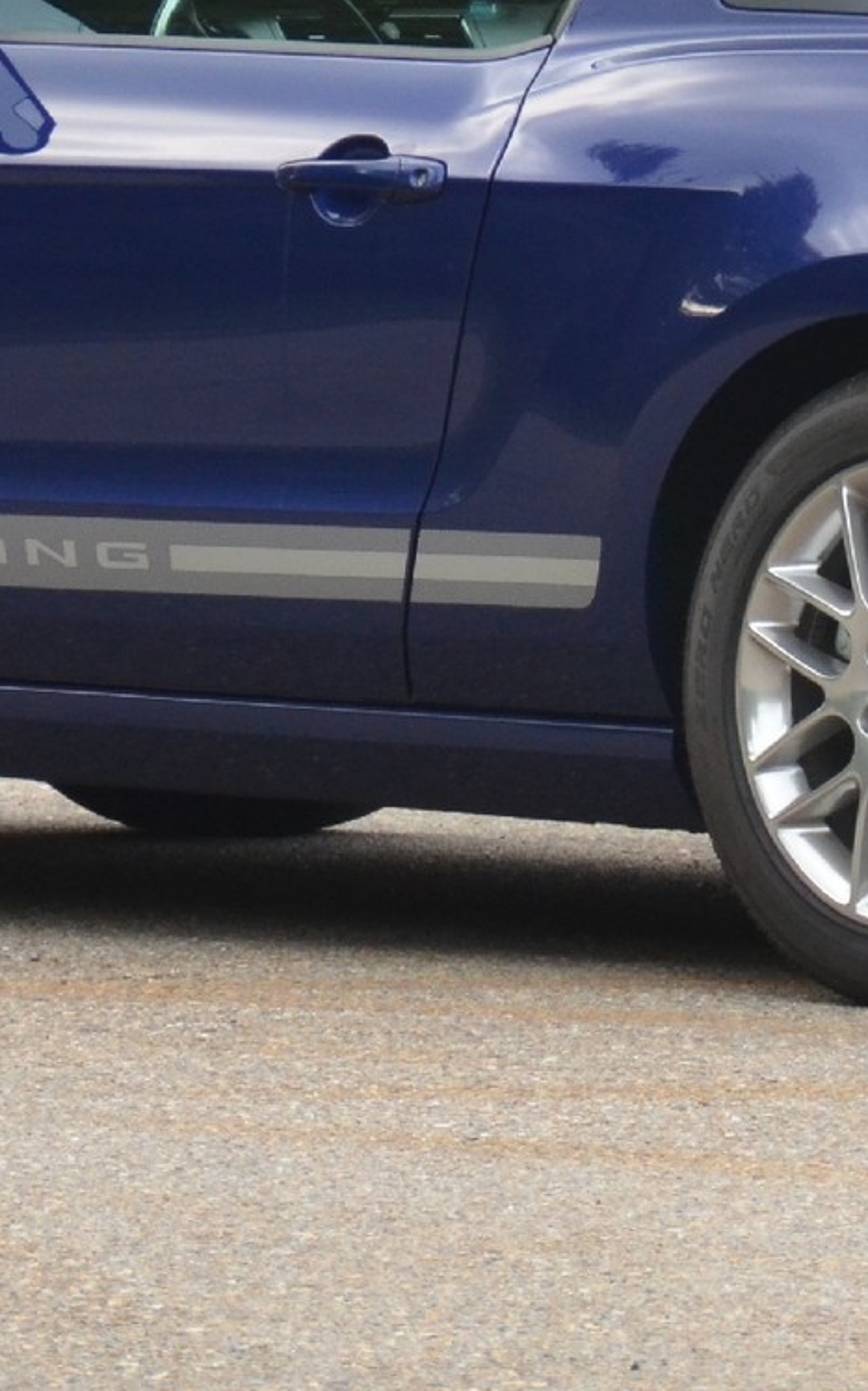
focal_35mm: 612
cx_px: 844
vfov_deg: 3.4
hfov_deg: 2.1
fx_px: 23182
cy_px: 125
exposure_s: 1/640
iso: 800
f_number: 5.3
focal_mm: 120
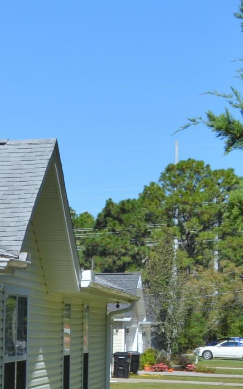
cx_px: -311
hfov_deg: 8.7
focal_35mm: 139
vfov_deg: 14.9
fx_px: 1473
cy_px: 356
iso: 100
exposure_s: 1/320
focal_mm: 26
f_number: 9
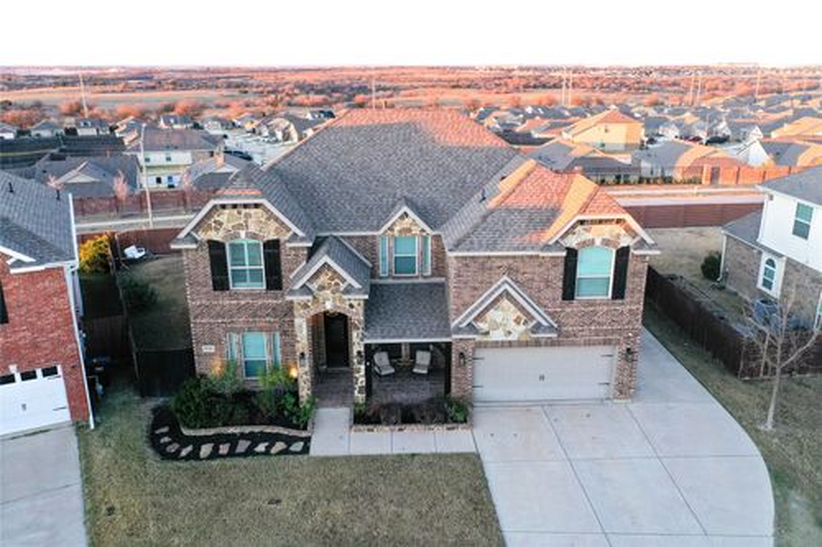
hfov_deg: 65.5
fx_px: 639
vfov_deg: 46.4
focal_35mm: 28
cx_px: 411
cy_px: 274
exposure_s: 1/80
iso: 100
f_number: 3.5
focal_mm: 10.26
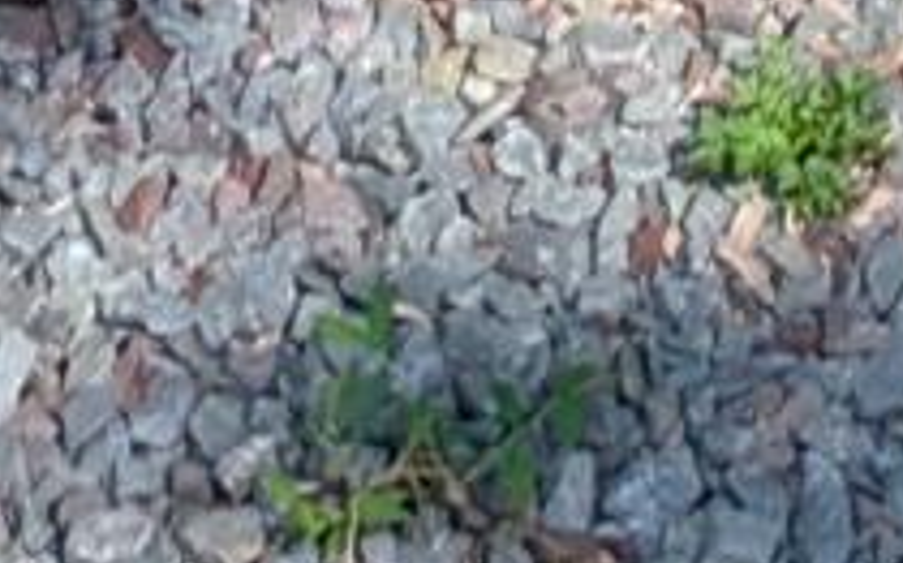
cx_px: 1511
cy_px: -3232
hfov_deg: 8.4
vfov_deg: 4.0
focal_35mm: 243
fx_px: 5977
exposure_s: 1/302
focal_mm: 6.9
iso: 20
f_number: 1.68
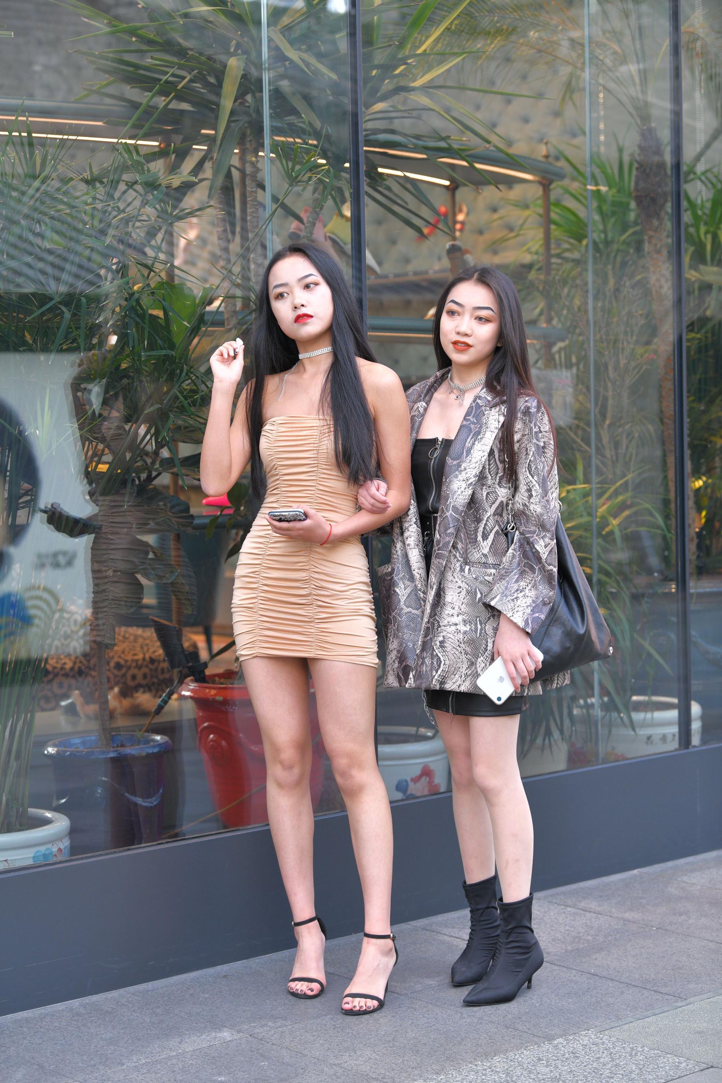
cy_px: 542
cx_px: 361
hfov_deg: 18.2
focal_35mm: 75
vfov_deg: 27.0
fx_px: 2256
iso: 640
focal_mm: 75
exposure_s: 1/400
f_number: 4
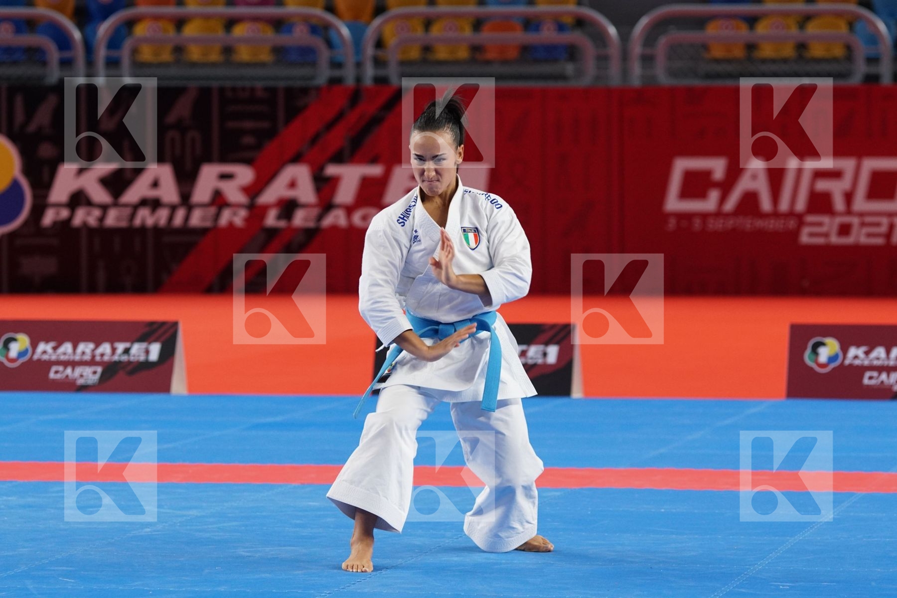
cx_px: 448
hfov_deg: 11.4
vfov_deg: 7.6
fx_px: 4485
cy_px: 299
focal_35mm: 180
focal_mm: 120
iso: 800
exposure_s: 1/400
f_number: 3.2
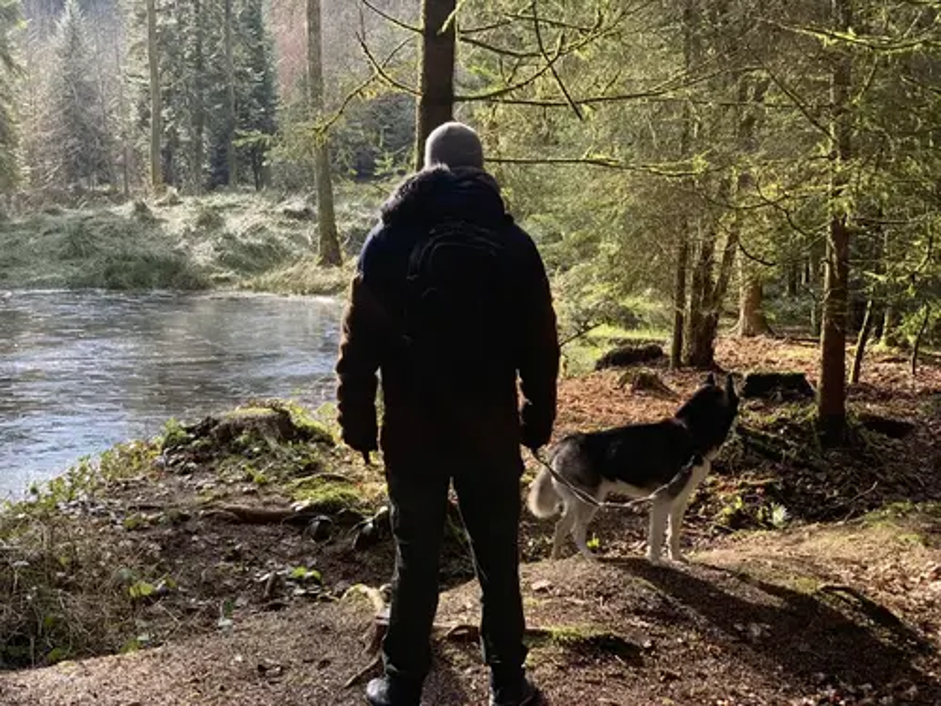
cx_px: 470
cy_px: 353
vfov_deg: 28.0
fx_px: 1414
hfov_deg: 36.8
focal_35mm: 52
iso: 32
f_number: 2.4
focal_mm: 6
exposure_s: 1/122
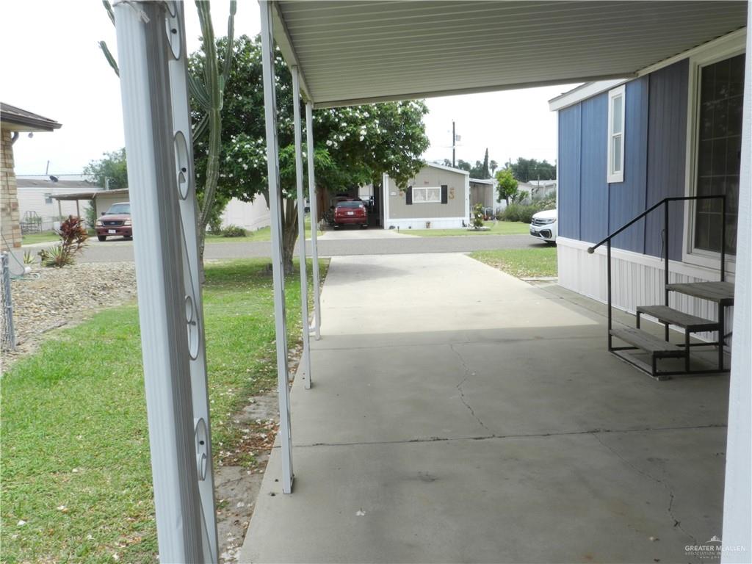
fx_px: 695
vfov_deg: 44.2
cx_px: 376
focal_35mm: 32
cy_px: 282
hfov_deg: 56.8
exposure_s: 1/60
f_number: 8
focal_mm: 5.6
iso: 160
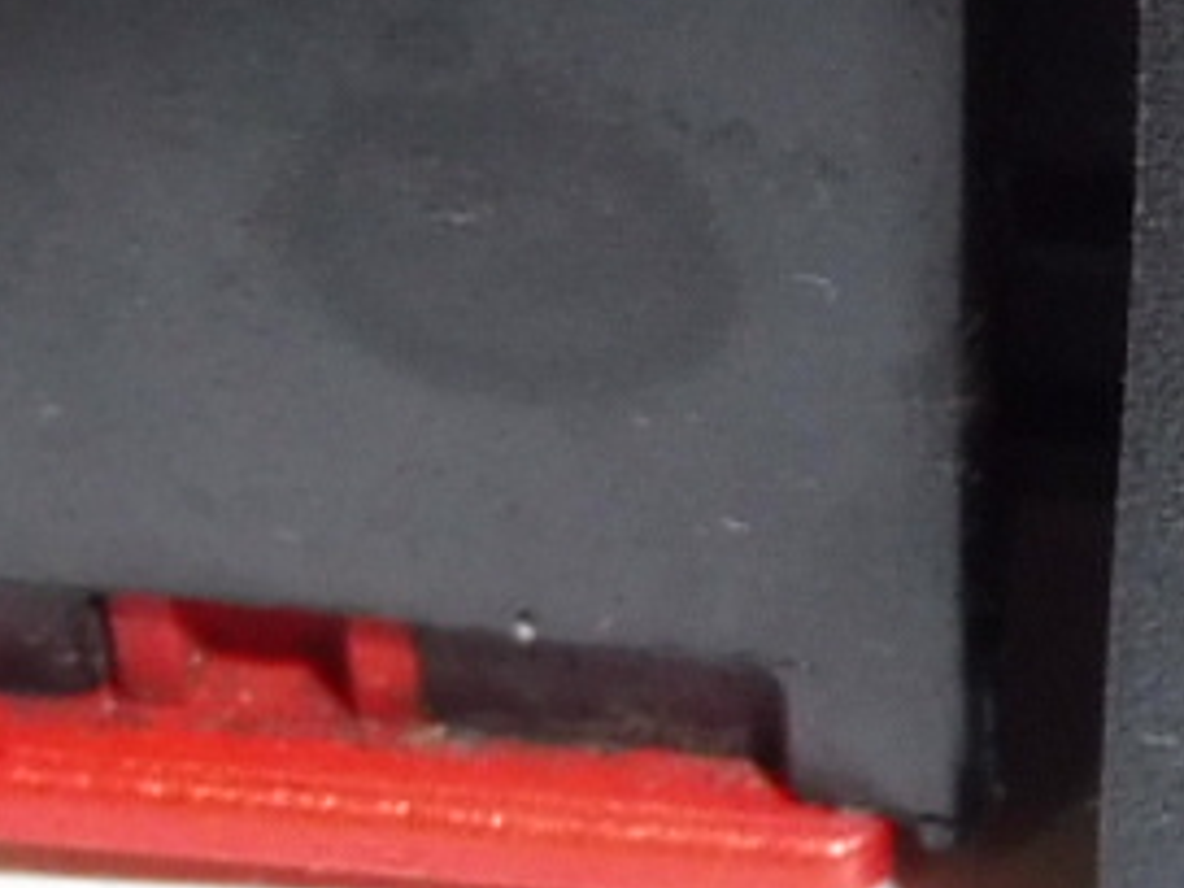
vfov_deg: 8.2
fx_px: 6191
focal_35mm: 181
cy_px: 174
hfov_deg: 10.7
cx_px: 1441
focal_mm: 4.3
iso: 200
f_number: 3.5
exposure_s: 1/60
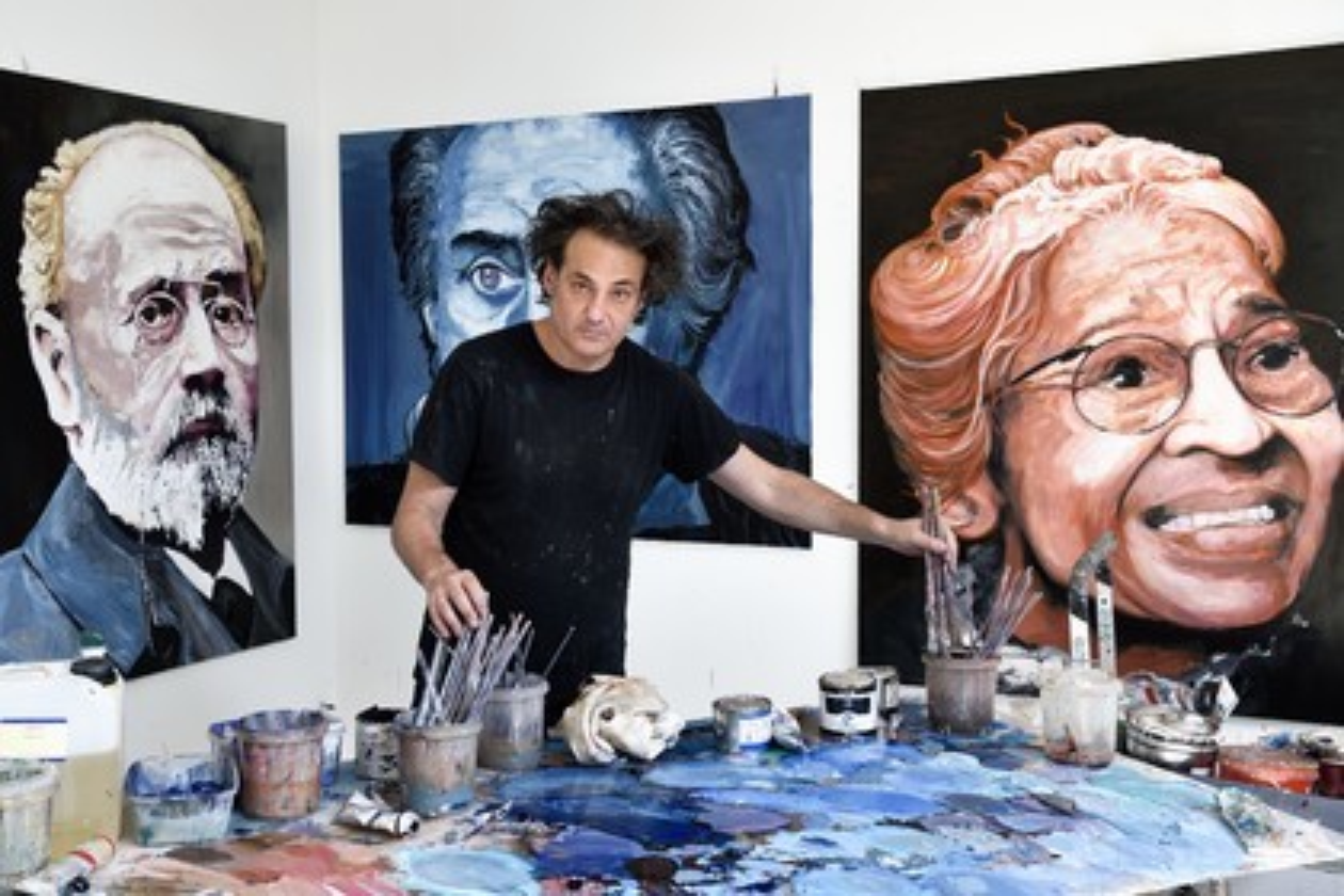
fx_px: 1568
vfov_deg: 31.9
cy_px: 448
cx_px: 672
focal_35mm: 42
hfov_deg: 46.4
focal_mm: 42
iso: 400
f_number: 6.3
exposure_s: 1/80
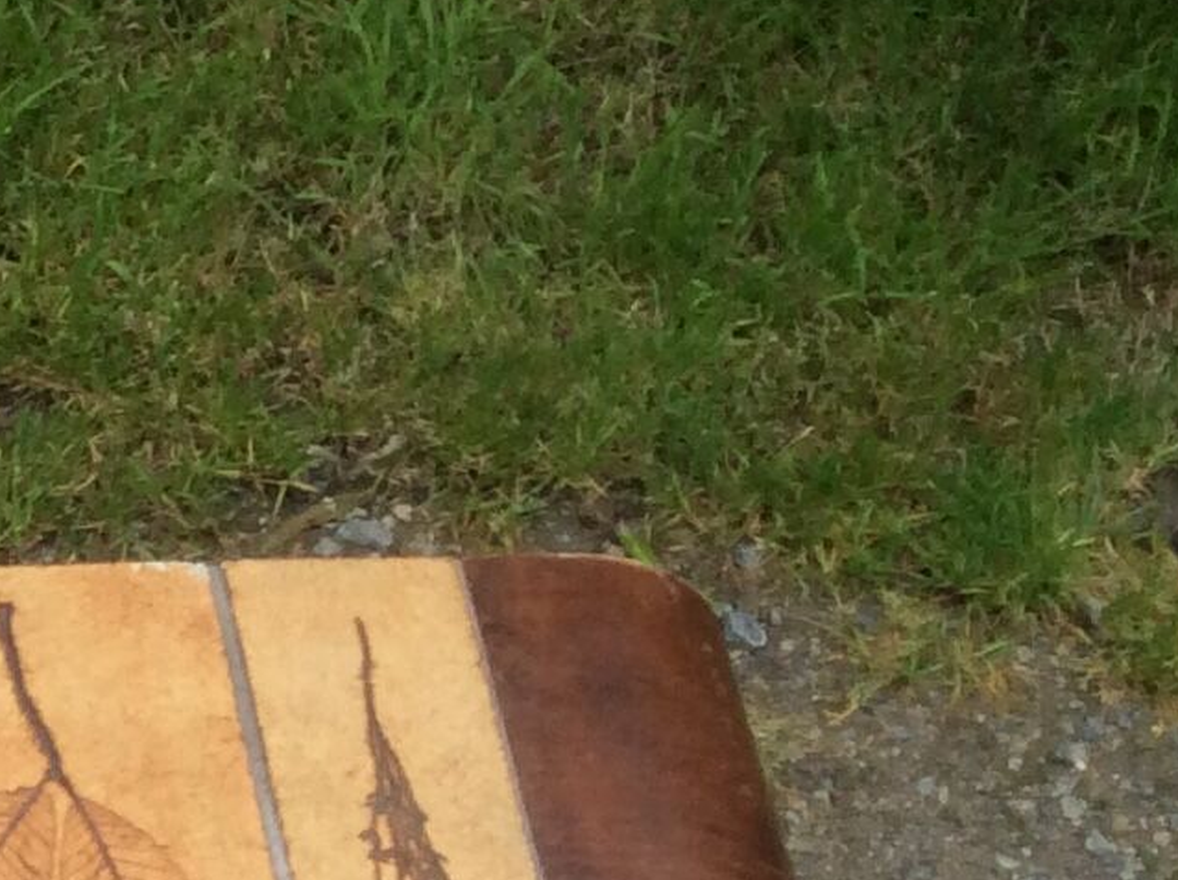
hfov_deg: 13.3
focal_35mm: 130
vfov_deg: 10.9
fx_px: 4419
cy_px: 1406
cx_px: -1073
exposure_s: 1/457
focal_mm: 3.3
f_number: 2.4
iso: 32
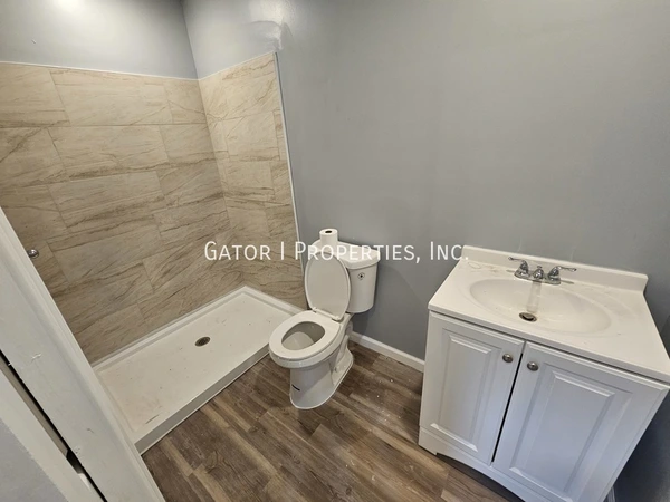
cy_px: 251
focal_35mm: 13
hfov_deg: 106.2
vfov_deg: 89.9
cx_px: 335
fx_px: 252
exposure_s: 1/60
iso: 200
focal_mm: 2.2
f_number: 2.2
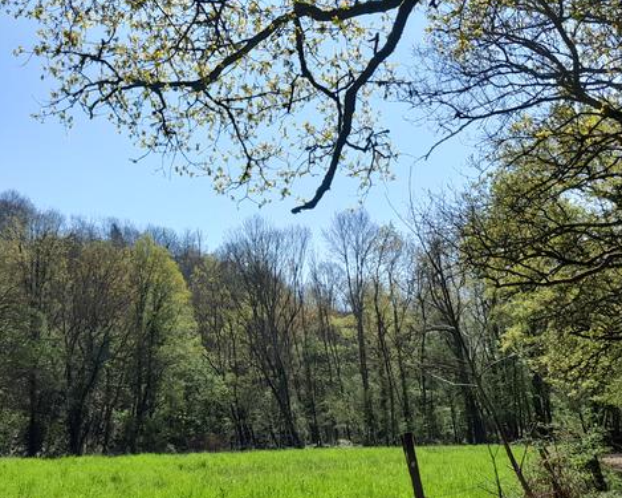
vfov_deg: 33.4
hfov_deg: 40.4
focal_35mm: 45
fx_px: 828
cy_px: 256
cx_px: 188
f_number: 1.8
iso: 40
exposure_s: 1/703
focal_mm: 4
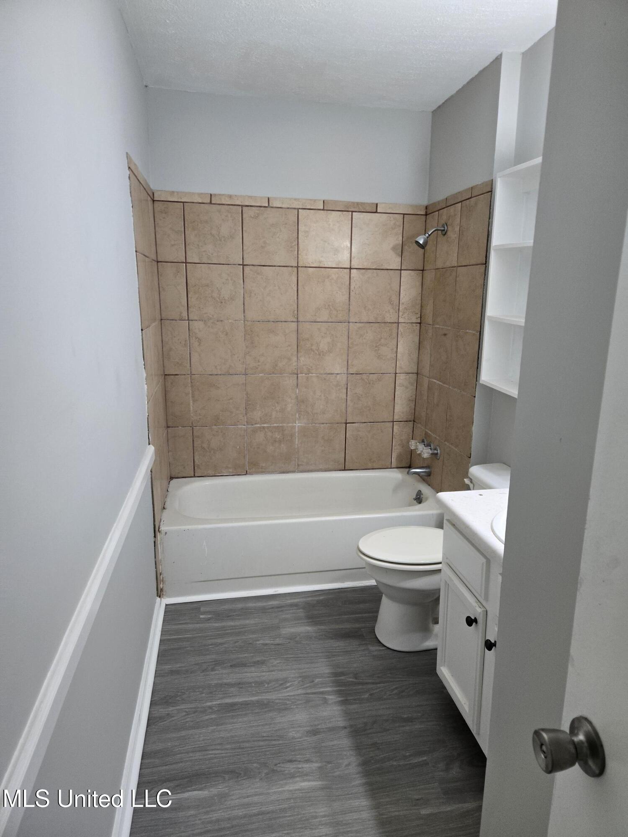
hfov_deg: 58.9
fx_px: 556
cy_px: 418
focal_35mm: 23
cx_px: 314
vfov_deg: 73.9
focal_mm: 5.4
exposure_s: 1/120
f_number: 1.8
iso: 250
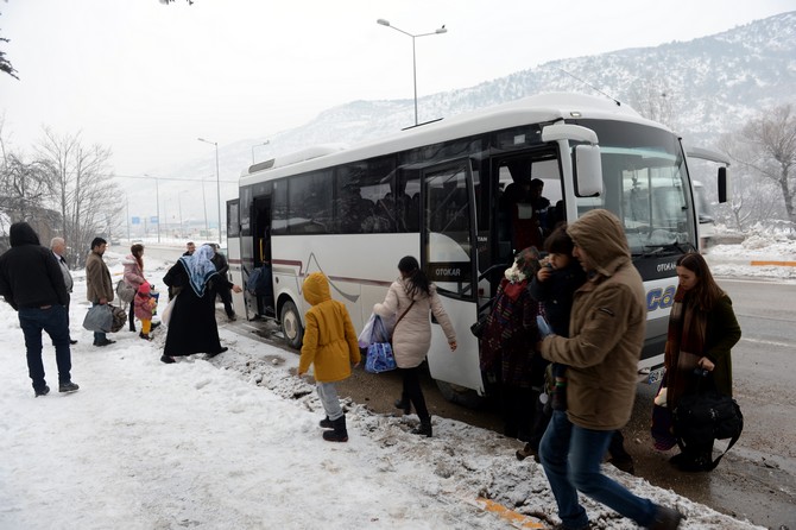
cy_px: 265
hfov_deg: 73.8
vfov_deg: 53.1
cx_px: 398
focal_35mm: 24
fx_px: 530
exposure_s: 1/60
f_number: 4
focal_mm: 24
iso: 100
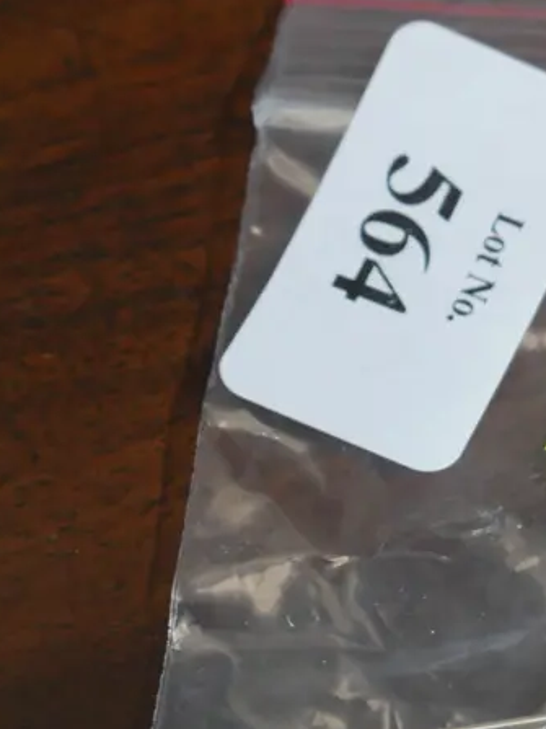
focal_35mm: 133
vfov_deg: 14.8
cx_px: 583
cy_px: 515
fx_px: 2798
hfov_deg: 11.0
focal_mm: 29
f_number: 5.4
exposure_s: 1/60
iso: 1000
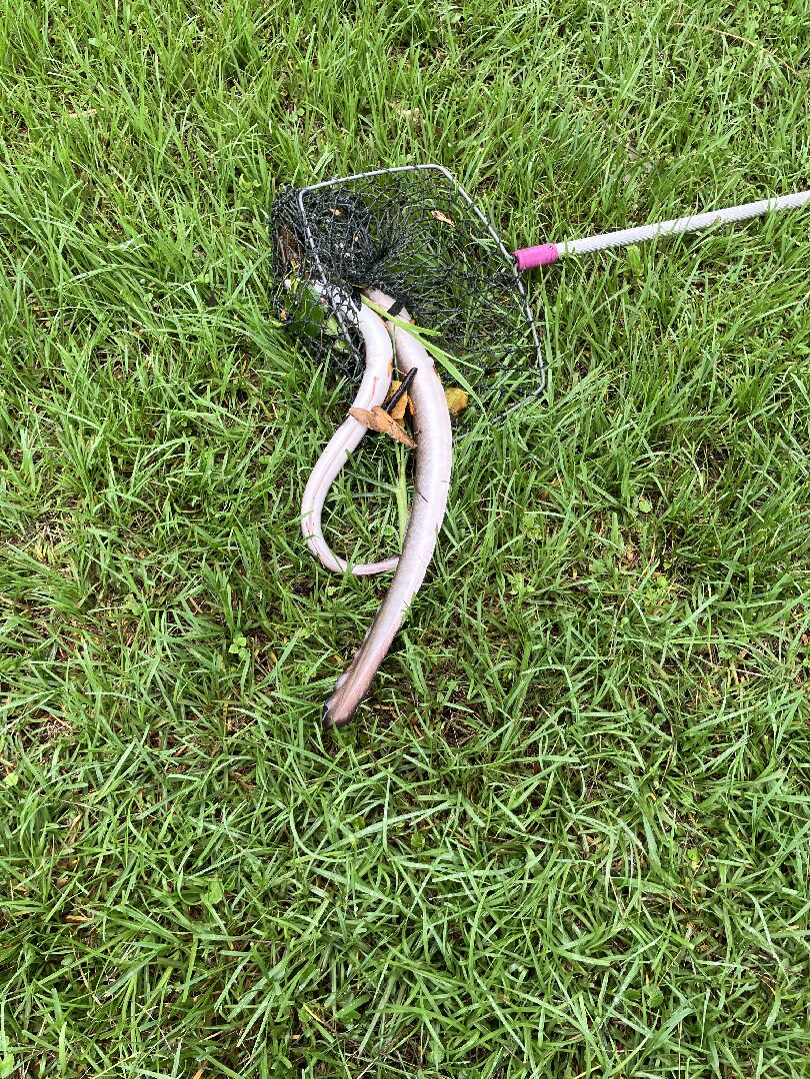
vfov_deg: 63.4
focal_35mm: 28
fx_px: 874
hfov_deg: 49.7
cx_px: 405
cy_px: 540
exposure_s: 1/148
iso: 40
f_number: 1.8
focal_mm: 3.99
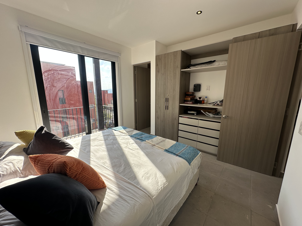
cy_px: 113
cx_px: 151
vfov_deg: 85.7
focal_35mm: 14
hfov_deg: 102.1
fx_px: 122
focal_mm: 2.22
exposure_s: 1/422
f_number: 2.2
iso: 40
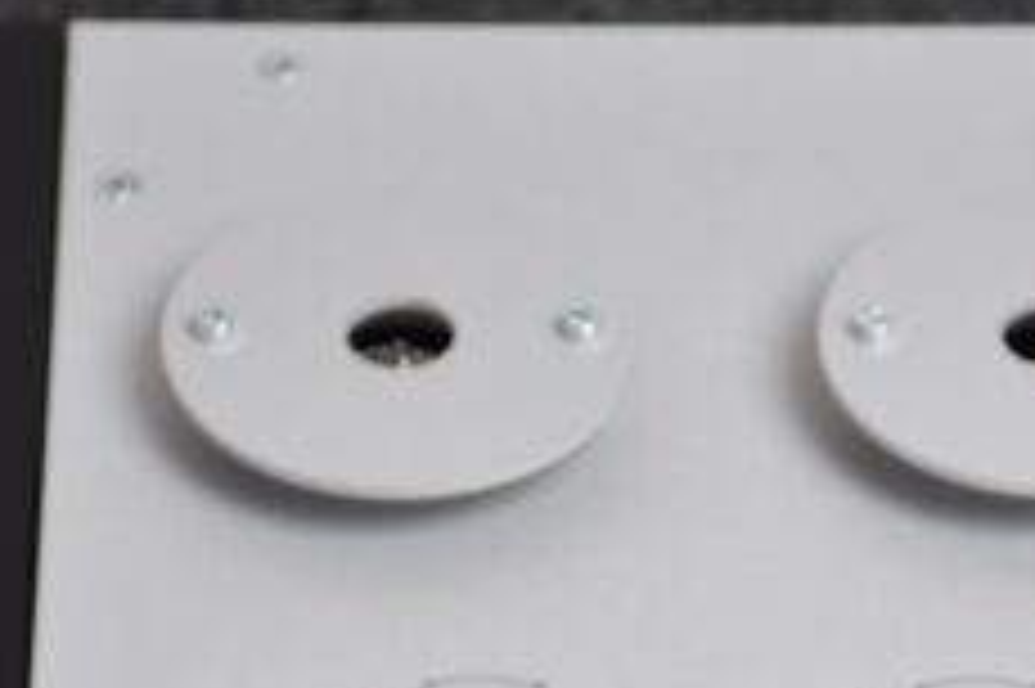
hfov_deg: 5.3
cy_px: 796
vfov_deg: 3.5
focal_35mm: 392
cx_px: 724
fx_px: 11262
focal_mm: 100
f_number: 5.6
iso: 640
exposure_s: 1/60
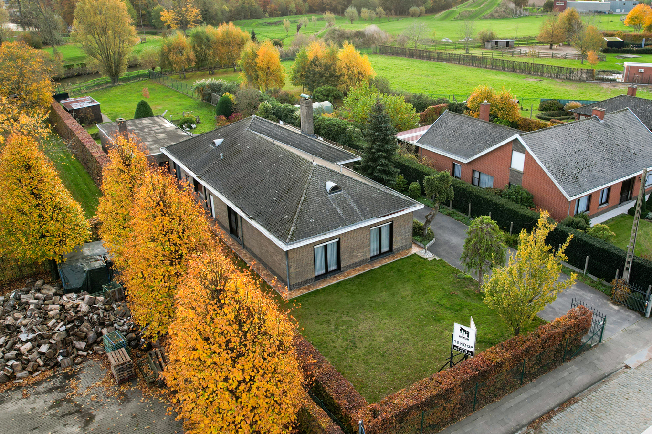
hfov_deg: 63.4
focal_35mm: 29
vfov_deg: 44.9
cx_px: 367
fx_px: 525
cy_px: 199
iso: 100
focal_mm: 8.38
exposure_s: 1/320
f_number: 2.8
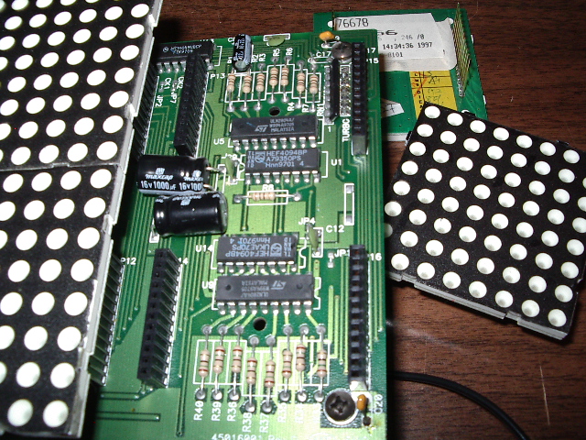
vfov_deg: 37.7
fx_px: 643
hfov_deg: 49.0
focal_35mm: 38
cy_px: 220
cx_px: 293
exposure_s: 1/60
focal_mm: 5.8
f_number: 4.8
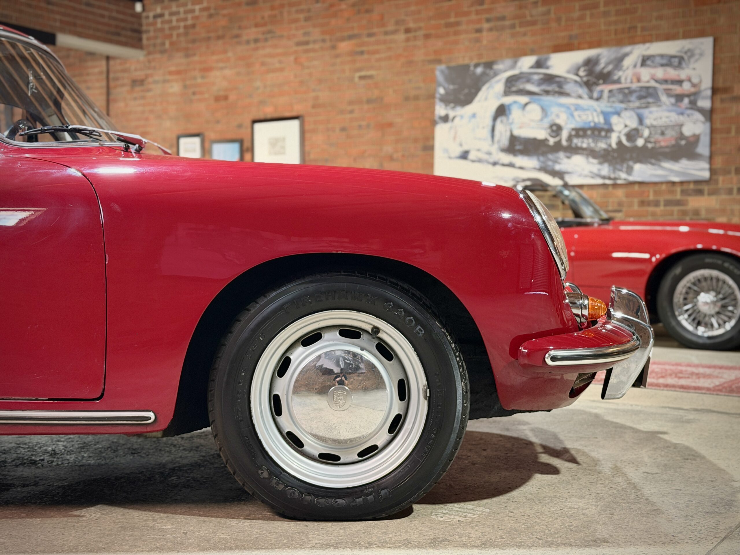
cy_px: 278
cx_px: 370
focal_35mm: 48
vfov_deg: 30.3
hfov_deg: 39.7
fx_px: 1026
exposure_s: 1/33
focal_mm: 6.76
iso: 400
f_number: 1.78
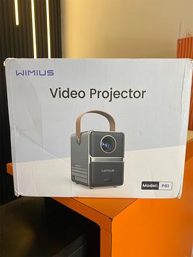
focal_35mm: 26
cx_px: 96
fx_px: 193
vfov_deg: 67.3
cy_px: 128
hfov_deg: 53.1
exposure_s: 1/120
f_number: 1.8
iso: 64
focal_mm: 4.25
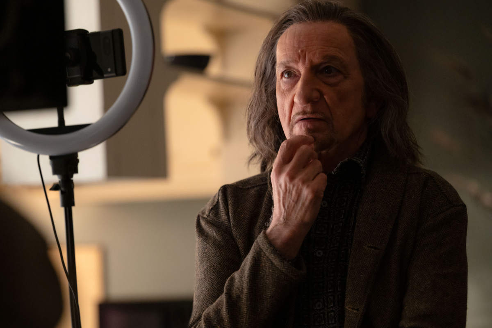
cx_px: 246
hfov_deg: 17.8
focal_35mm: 115
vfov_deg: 11.9
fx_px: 1572
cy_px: 164
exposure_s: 1/160
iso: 4000
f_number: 2.8
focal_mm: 115
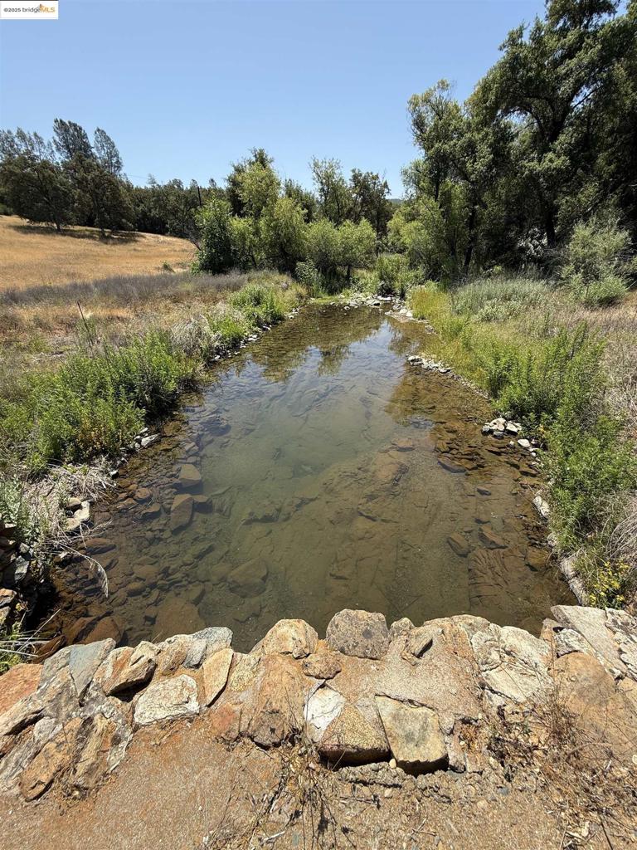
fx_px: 344
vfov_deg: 102.1
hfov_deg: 85.7
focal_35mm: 14
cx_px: 318
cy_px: 425
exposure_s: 1/535
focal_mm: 2.22
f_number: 2.2
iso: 20
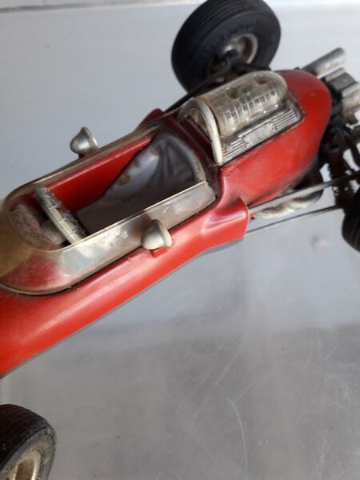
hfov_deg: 51.4
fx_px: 374
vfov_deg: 65.3
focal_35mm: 27
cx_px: 180
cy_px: 240
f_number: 1.9
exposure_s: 1/50
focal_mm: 3.6
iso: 50
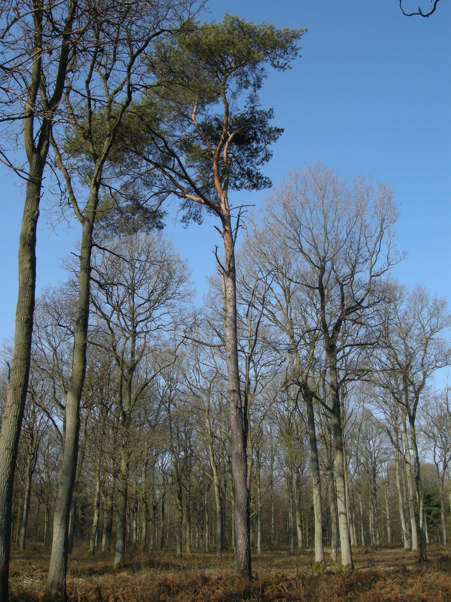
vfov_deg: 52.6
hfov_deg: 40.7
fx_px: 608
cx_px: 226
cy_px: 301
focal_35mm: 35
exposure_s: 1/195
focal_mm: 7.5
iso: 64
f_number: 5.4
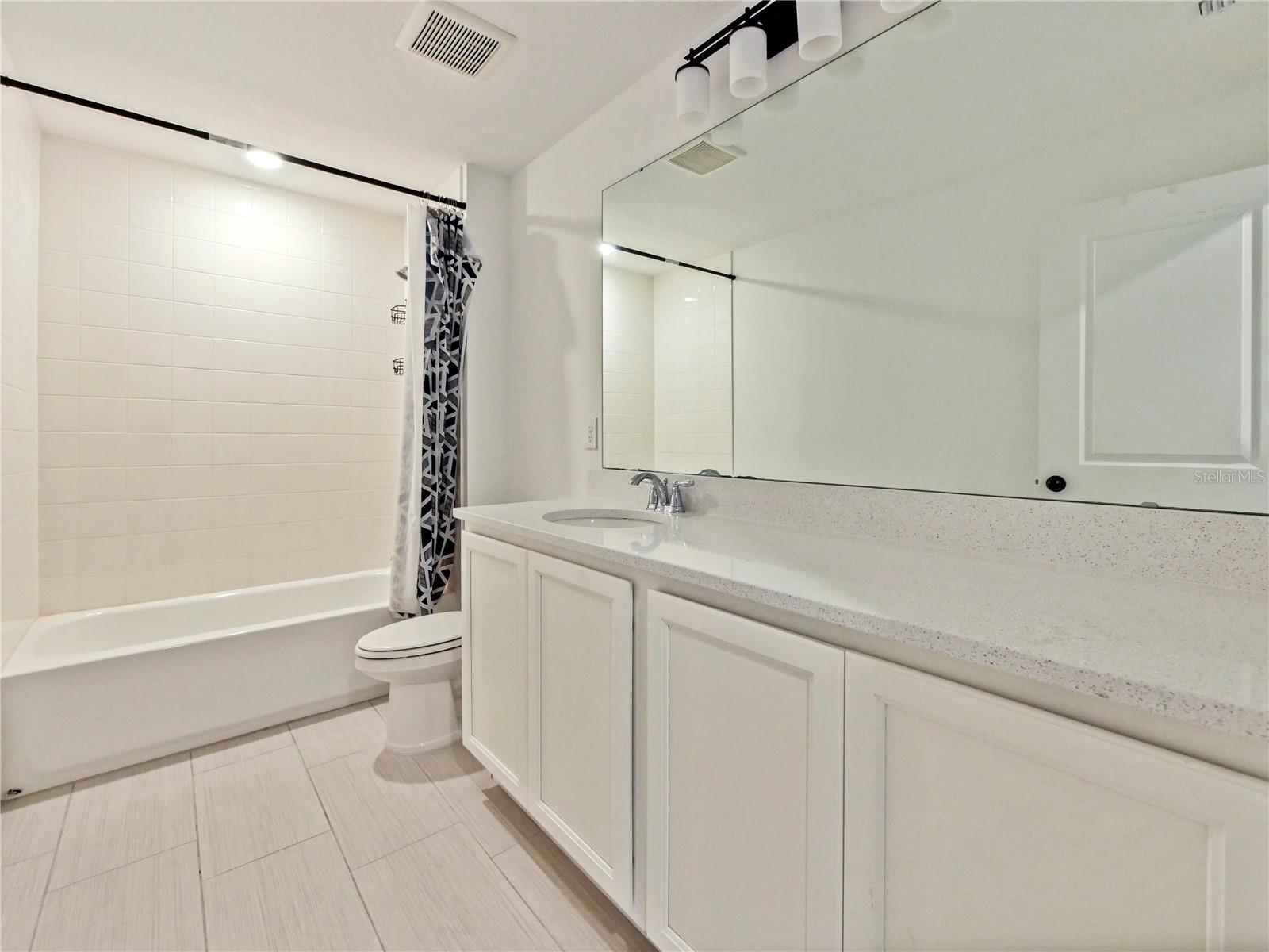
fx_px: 513
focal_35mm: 14
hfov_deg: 102.1
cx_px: 634
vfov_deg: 85.7
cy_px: 476
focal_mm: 7
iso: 3200
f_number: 4
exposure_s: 1/80
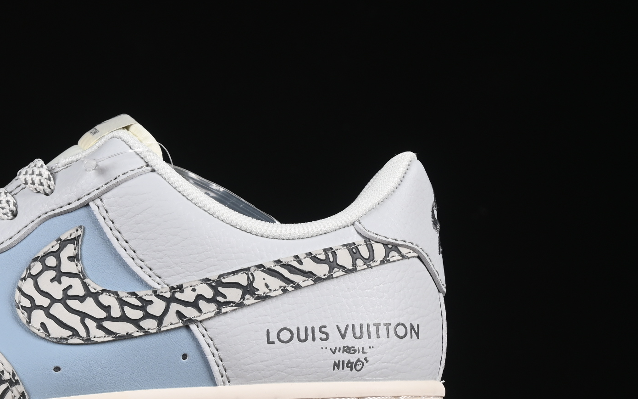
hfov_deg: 13.5
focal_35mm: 153
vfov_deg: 8.6
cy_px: 242
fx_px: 2660
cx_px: 19
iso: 160
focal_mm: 50
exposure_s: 1/80
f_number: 8
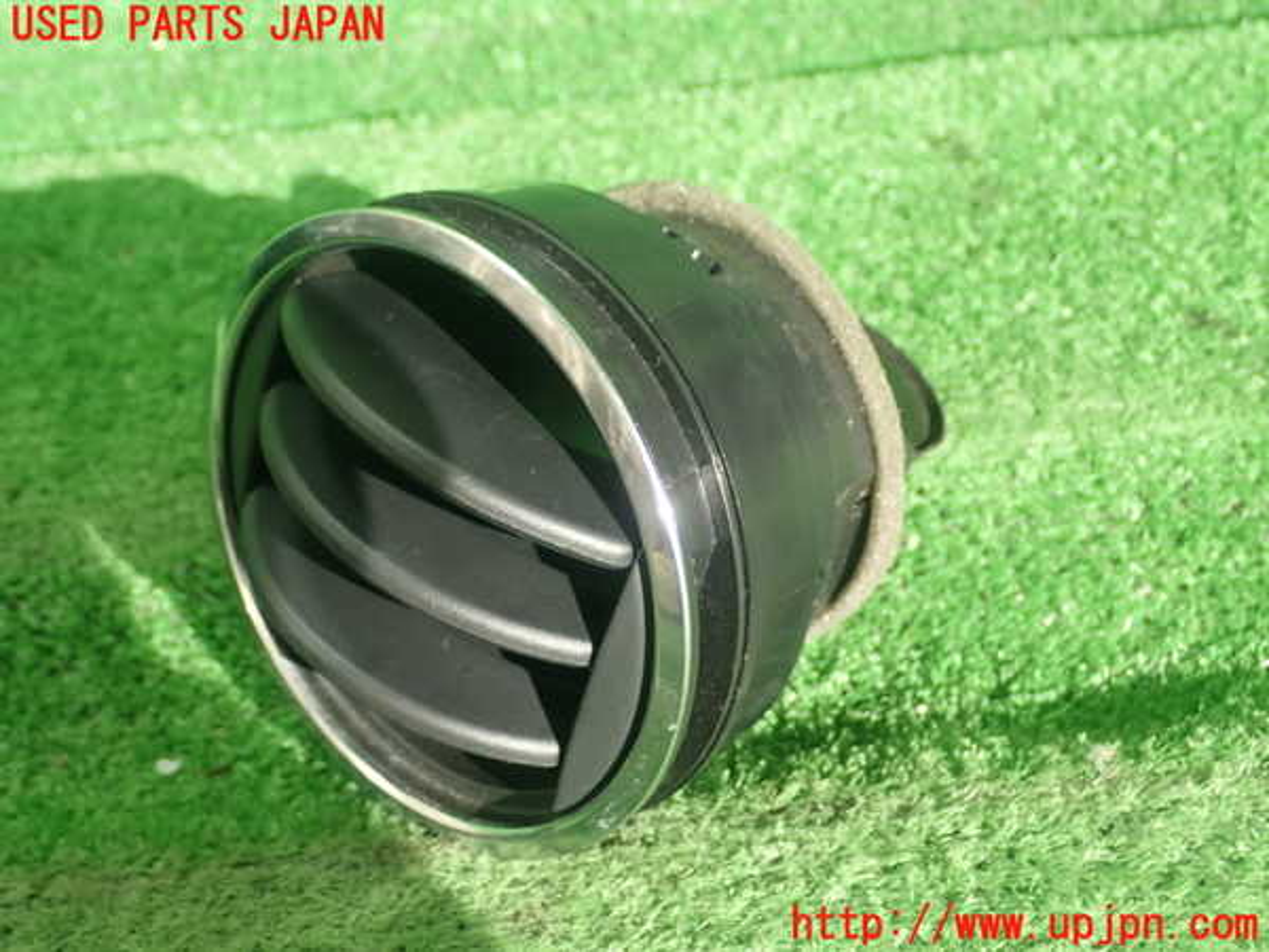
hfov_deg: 33.8
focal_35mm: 57
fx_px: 2090
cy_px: 476
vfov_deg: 25.7
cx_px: 634
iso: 200
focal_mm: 10.29
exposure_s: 1/80
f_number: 3.5
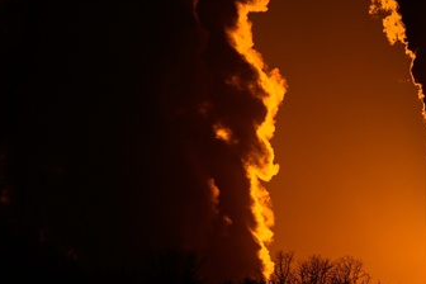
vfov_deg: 1.5
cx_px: 89
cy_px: -51
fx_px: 10803
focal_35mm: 913
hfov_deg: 2.3
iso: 125
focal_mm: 300
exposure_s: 1/32000
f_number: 5
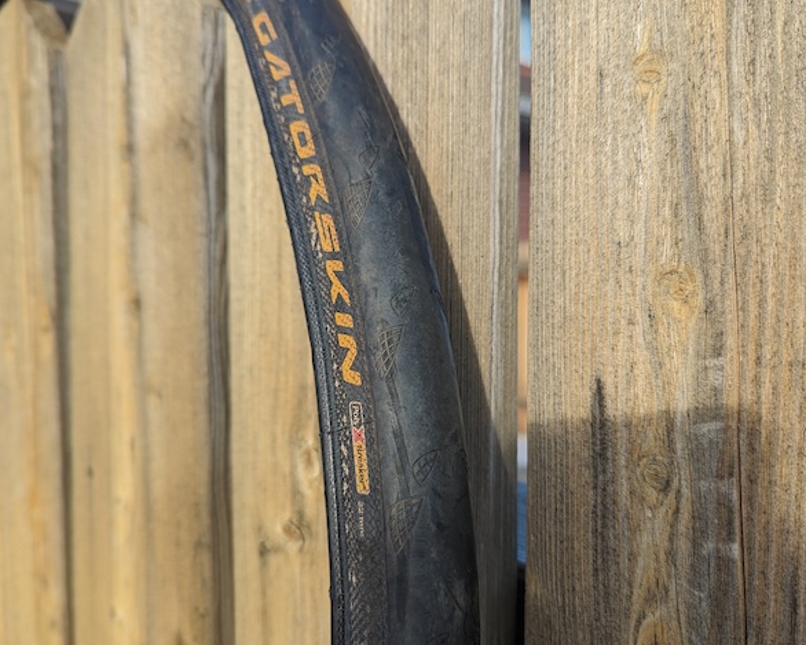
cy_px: 336
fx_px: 763
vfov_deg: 45.8
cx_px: 409
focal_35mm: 32
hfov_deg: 55.7
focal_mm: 6.81
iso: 40
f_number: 1.85
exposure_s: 1/612
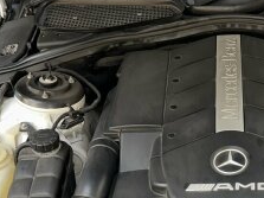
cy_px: 217
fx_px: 526
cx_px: 221
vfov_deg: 20.3
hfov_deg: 27.5
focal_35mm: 69
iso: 80
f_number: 1.78
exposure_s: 1/14
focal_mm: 6.86
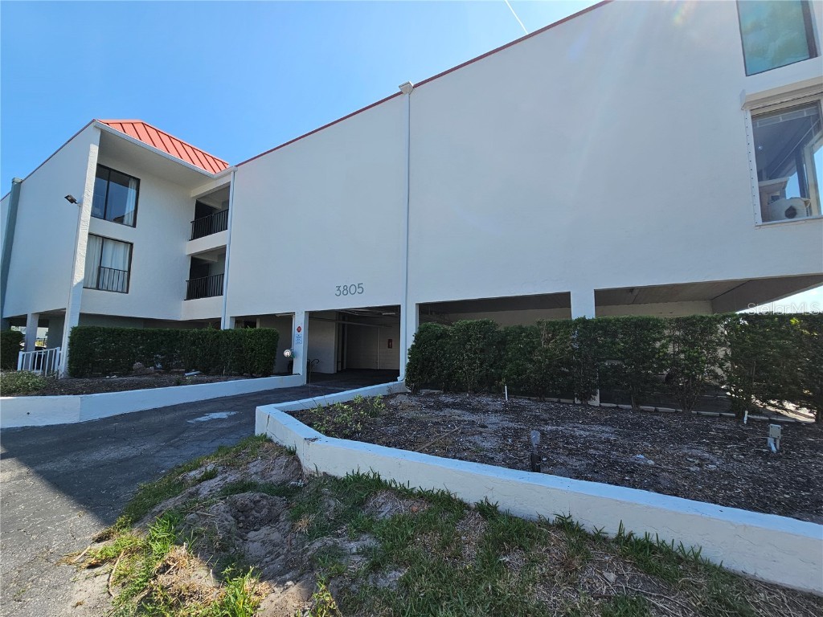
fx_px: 309
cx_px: 412
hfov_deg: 106.2
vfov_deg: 89.9
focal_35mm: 13
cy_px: 308
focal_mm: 2.2
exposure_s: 1/1293
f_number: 2.2
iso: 50
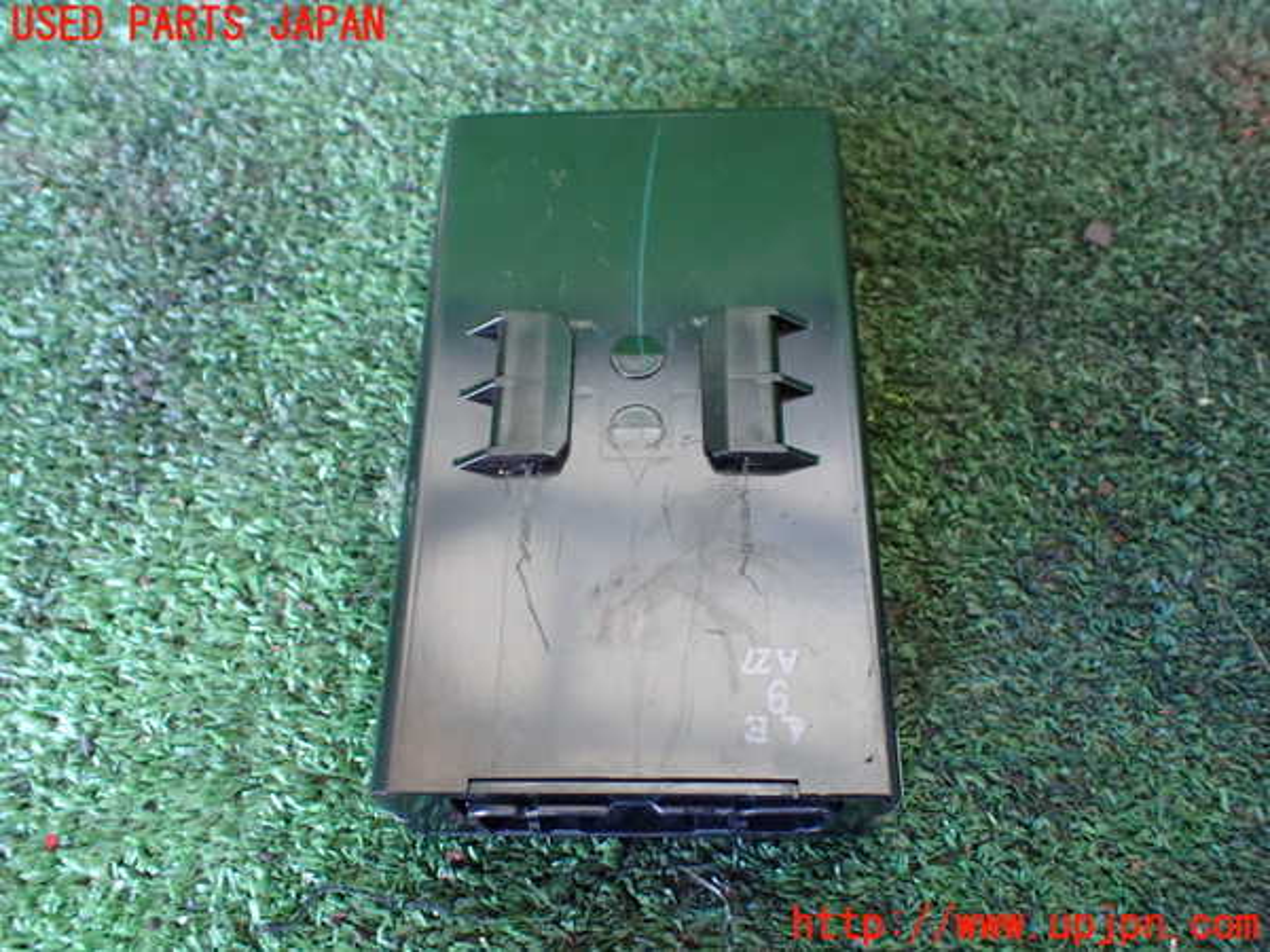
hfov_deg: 60.0
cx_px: 635
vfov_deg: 46.8
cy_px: 476
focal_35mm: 30
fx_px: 1101
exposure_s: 1/40
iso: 800
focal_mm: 5.4
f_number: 2.3
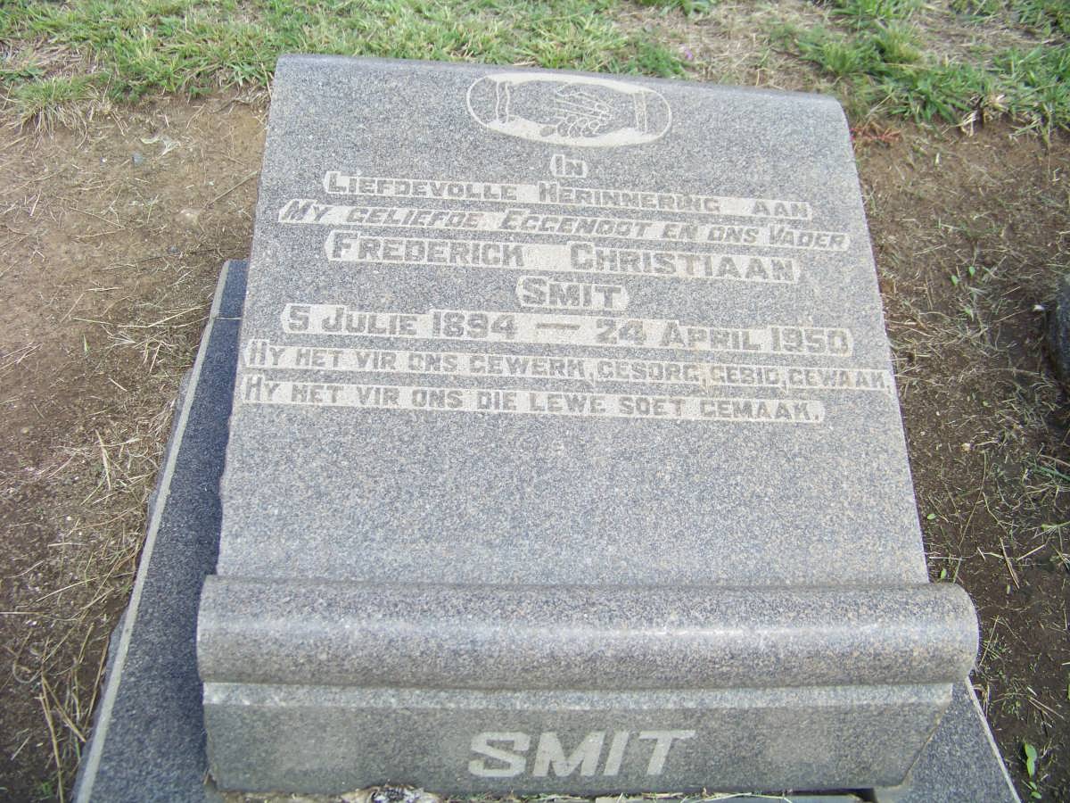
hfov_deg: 51.4
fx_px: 1113
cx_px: 535
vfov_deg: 39.7
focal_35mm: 36
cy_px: 402
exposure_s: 1/400
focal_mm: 5.85
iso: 64
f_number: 2.8
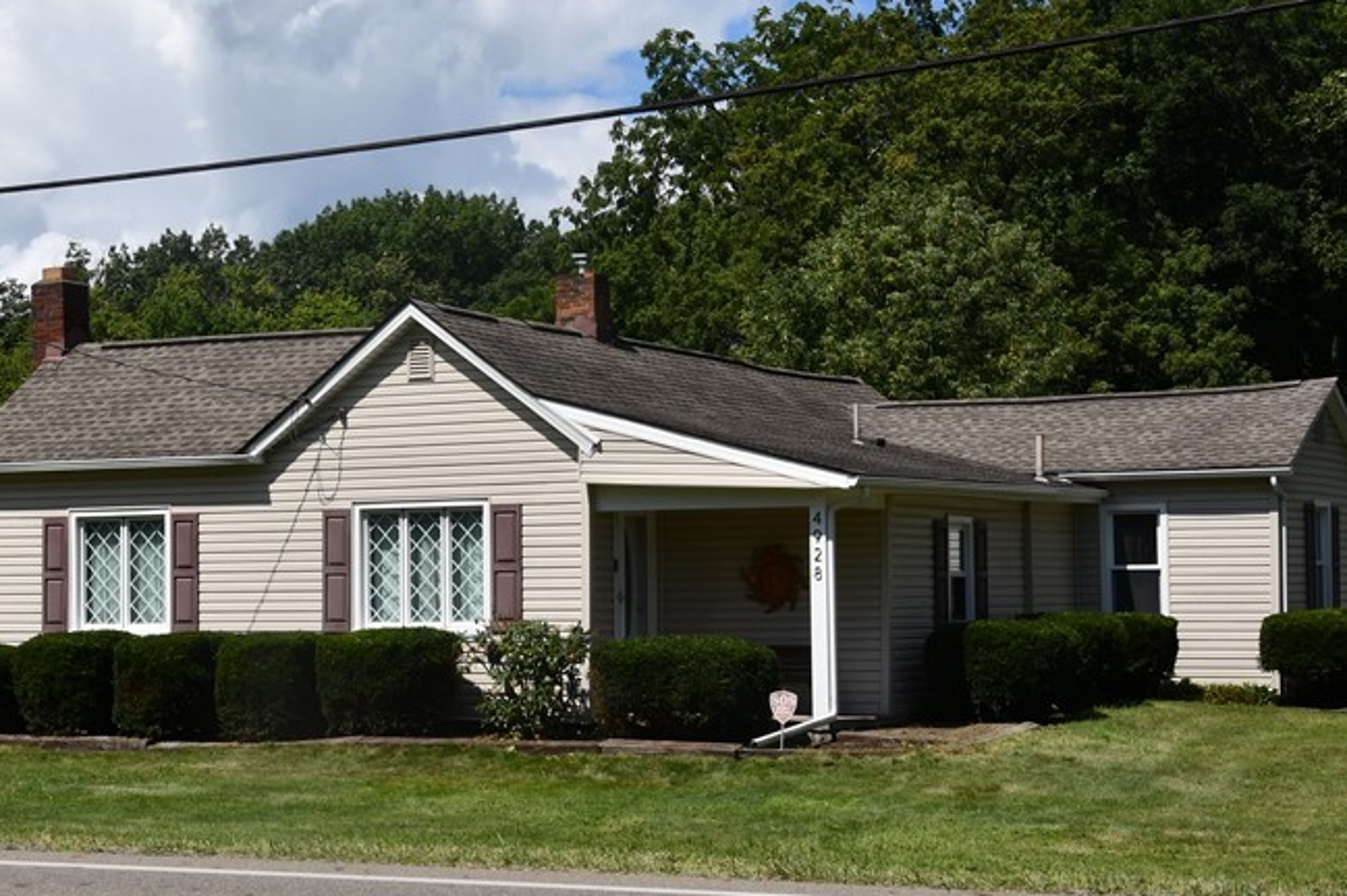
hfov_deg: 28.0
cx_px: 540
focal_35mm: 72
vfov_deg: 18.9
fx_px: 2693
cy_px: 417
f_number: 13
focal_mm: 29
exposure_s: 1/640
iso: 250
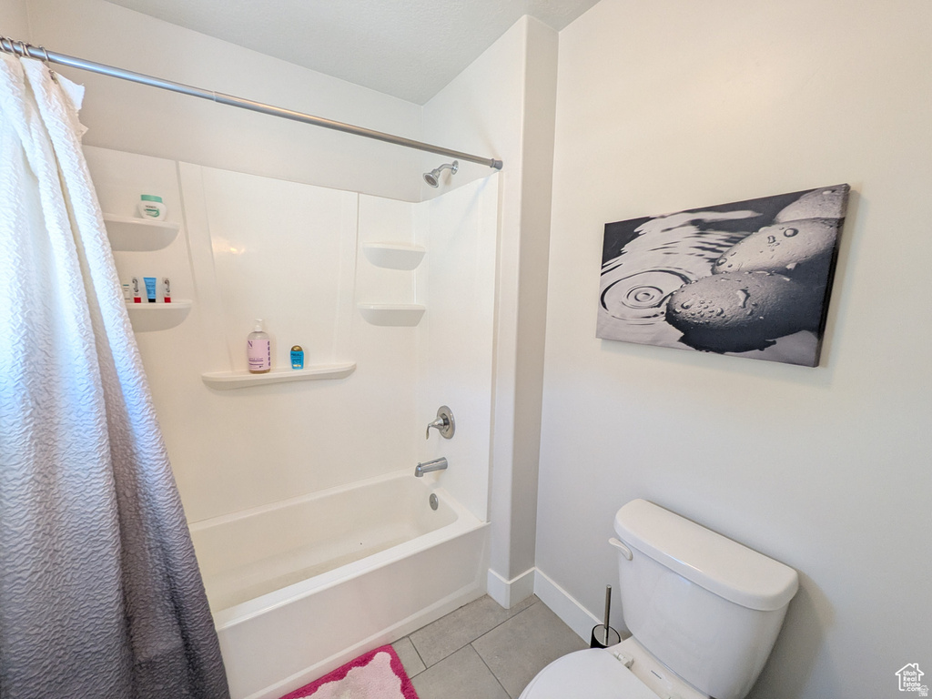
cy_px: 350
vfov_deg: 85.7
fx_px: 377
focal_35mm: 14
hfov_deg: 102.1
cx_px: 466
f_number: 2.2
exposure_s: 1/60
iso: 125
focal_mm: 1.83
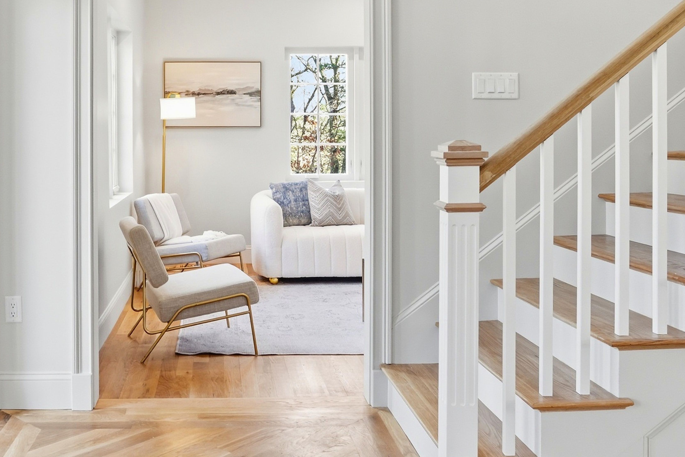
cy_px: 139
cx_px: 243
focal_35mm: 40
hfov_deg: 47.9
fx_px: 761
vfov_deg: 33.0
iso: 800
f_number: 8
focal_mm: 19
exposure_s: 1/640
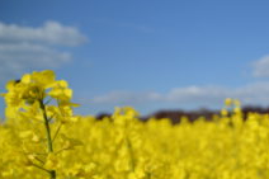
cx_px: 246
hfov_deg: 36.3
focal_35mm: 51
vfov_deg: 25.5
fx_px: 381
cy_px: 165
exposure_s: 1/2000
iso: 100
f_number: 3.5
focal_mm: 18
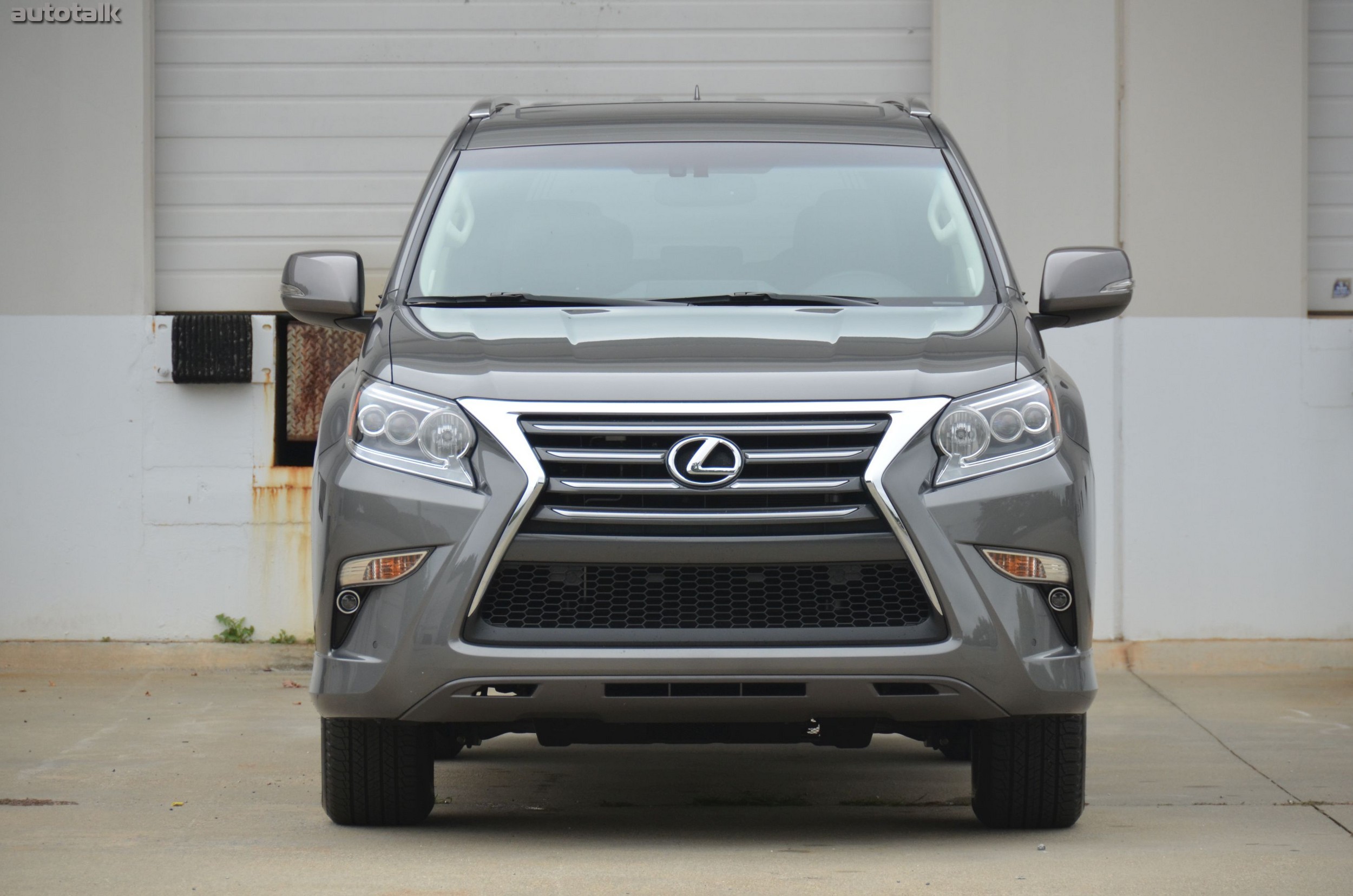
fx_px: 7595
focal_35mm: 202
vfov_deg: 6.8
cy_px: 448
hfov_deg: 10.2
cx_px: 676
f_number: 5.6
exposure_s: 1/1000
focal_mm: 135
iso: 500
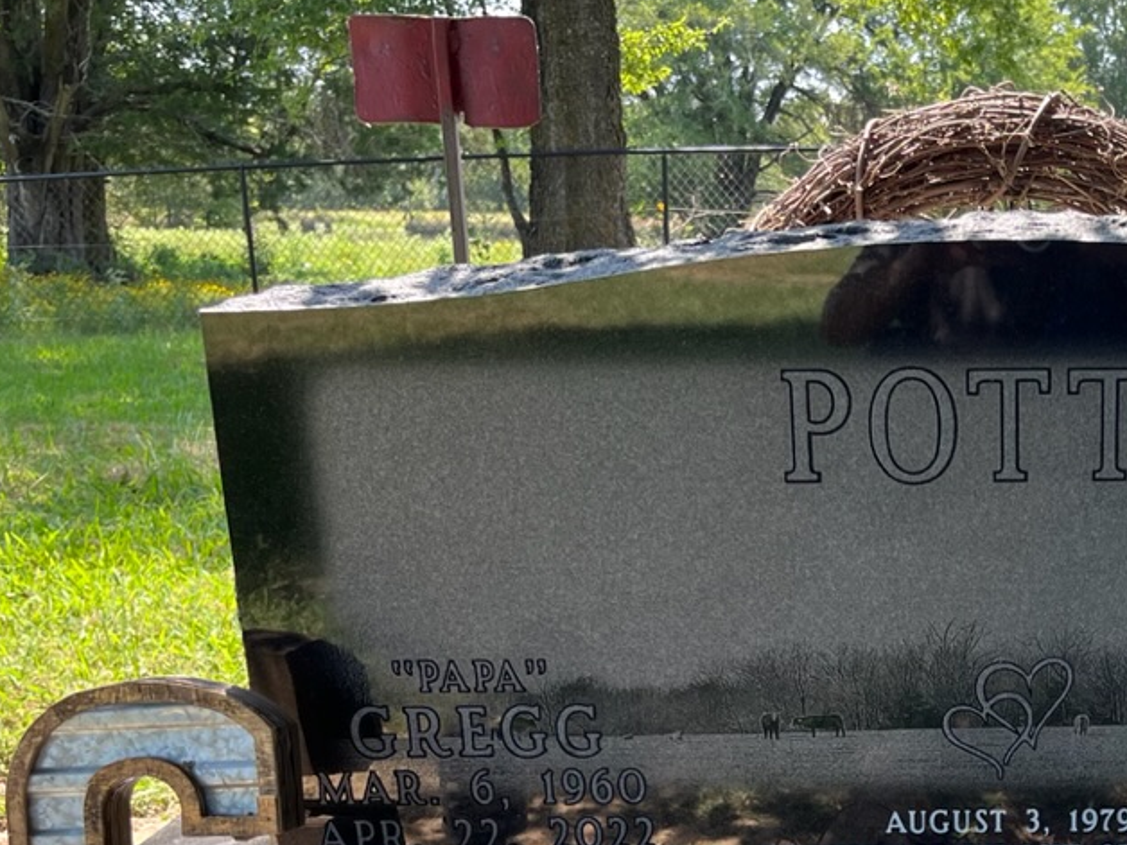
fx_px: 1726
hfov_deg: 34.2
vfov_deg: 26.7
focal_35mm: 53
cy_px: 746
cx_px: 1014
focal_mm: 5.1
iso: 50
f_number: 1.6
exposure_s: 1/309
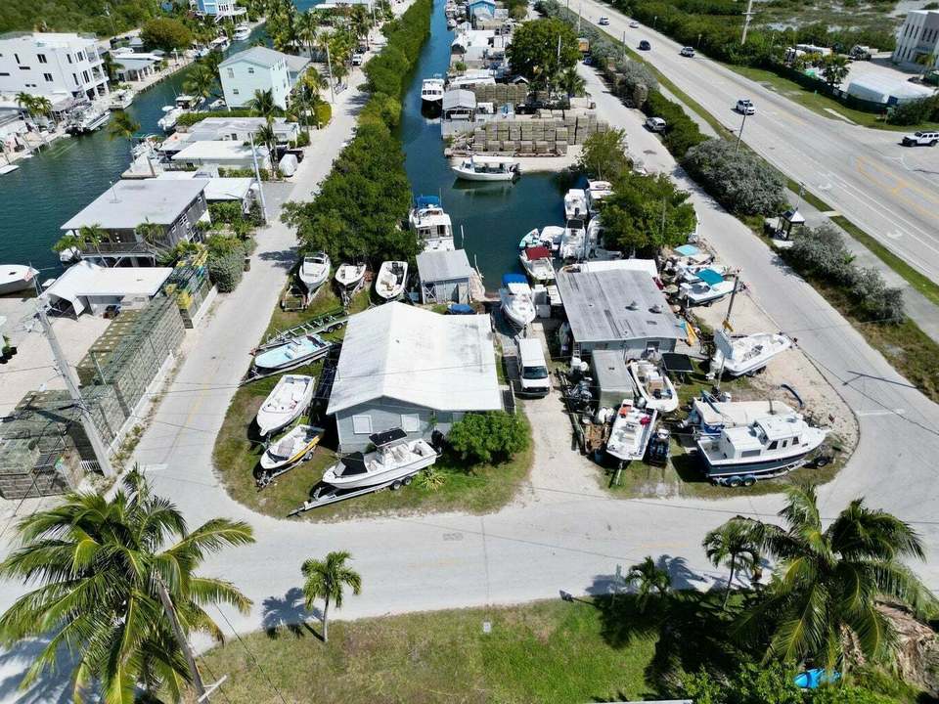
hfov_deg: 71.6
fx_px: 651
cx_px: 470
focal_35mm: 24
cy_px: 352
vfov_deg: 56.8
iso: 150
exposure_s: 1/6000
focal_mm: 6.72
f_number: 1.7
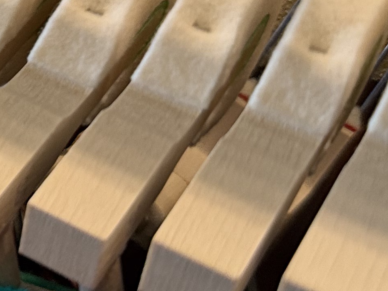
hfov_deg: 16.4
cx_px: -307
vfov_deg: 14.4
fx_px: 1132
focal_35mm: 101
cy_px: -4
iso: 320
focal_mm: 6.76
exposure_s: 1/60
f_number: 1.78
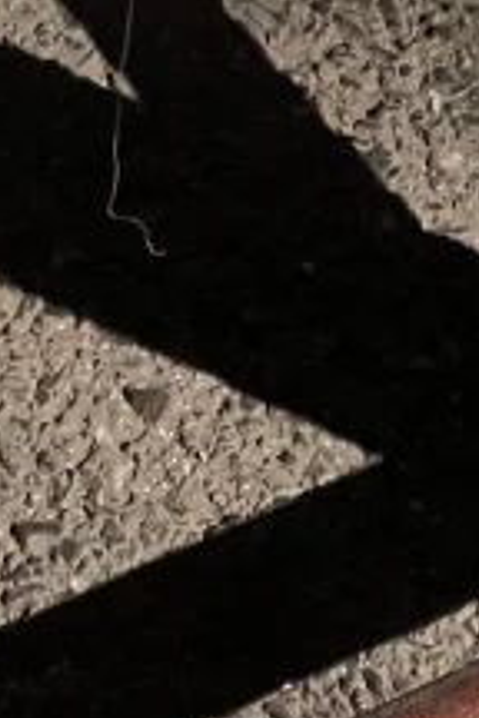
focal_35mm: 443
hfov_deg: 3.1
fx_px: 8841
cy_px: -1253
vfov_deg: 4.5
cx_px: -216
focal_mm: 7.5
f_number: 2.2
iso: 20
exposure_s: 1/968
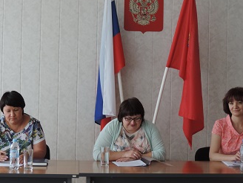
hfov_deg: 20.4
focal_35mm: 96
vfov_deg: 15.4
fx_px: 674
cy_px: 79
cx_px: 119
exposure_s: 1/60
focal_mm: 12.4
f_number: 3.9
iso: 360
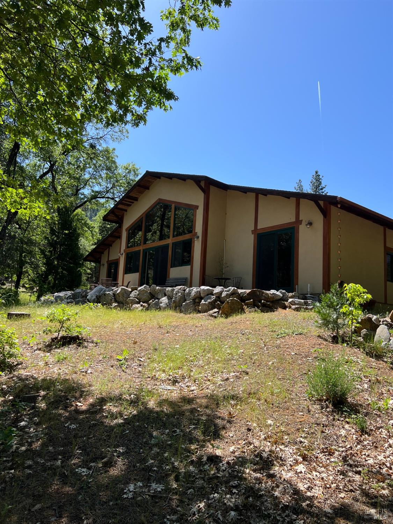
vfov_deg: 67.3
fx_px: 394
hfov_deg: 53.1
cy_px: 262
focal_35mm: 26
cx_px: 196
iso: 50
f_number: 1.5
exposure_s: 1/2695
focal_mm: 5.7
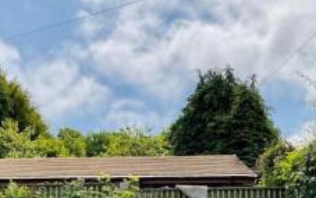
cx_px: 115
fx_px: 681
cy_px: 239
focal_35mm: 79
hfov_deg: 26.0
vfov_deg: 15.9
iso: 16
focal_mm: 3
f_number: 1.8
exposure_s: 1/2320
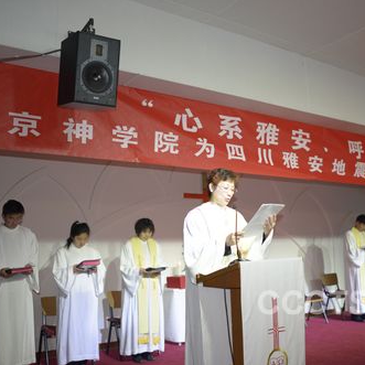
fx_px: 429
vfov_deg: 46.0
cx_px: 211
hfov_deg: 45.9
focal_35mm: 36
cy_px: 182
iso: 1600
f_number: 1.8
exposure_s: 1/250
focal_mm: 28
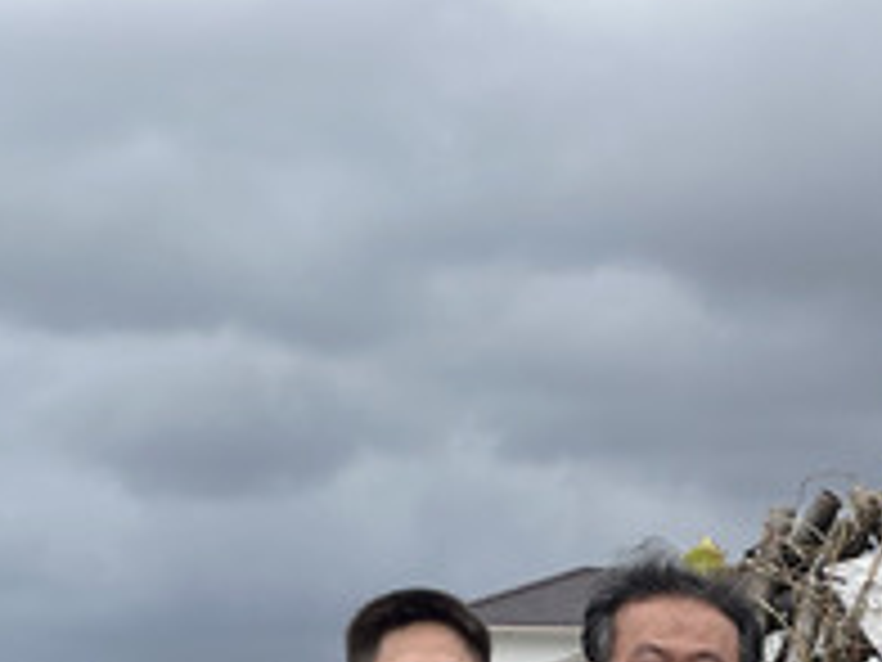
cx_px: 842
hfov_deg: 18.2
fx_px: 2701
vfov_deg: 12.9
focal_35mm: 106
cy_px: 1112
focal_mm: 4.2
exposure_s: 1/326
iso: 32
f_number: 1.6
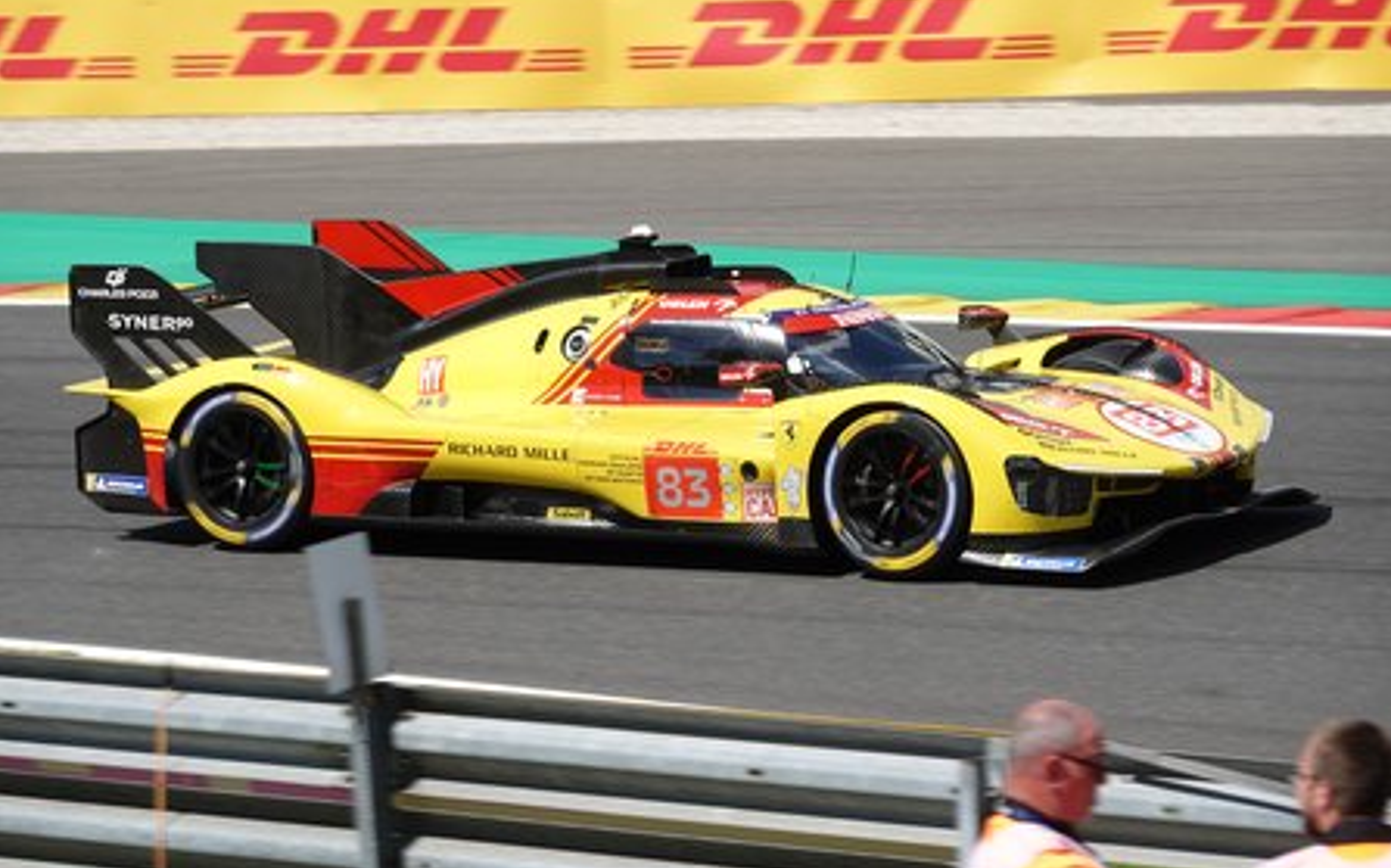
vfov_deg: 6.7
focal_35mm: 197
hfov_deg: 10.6
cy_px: 426
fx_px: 7465
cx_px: 697
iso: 100
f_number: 4.5
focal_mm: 70.27
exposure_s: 1/800
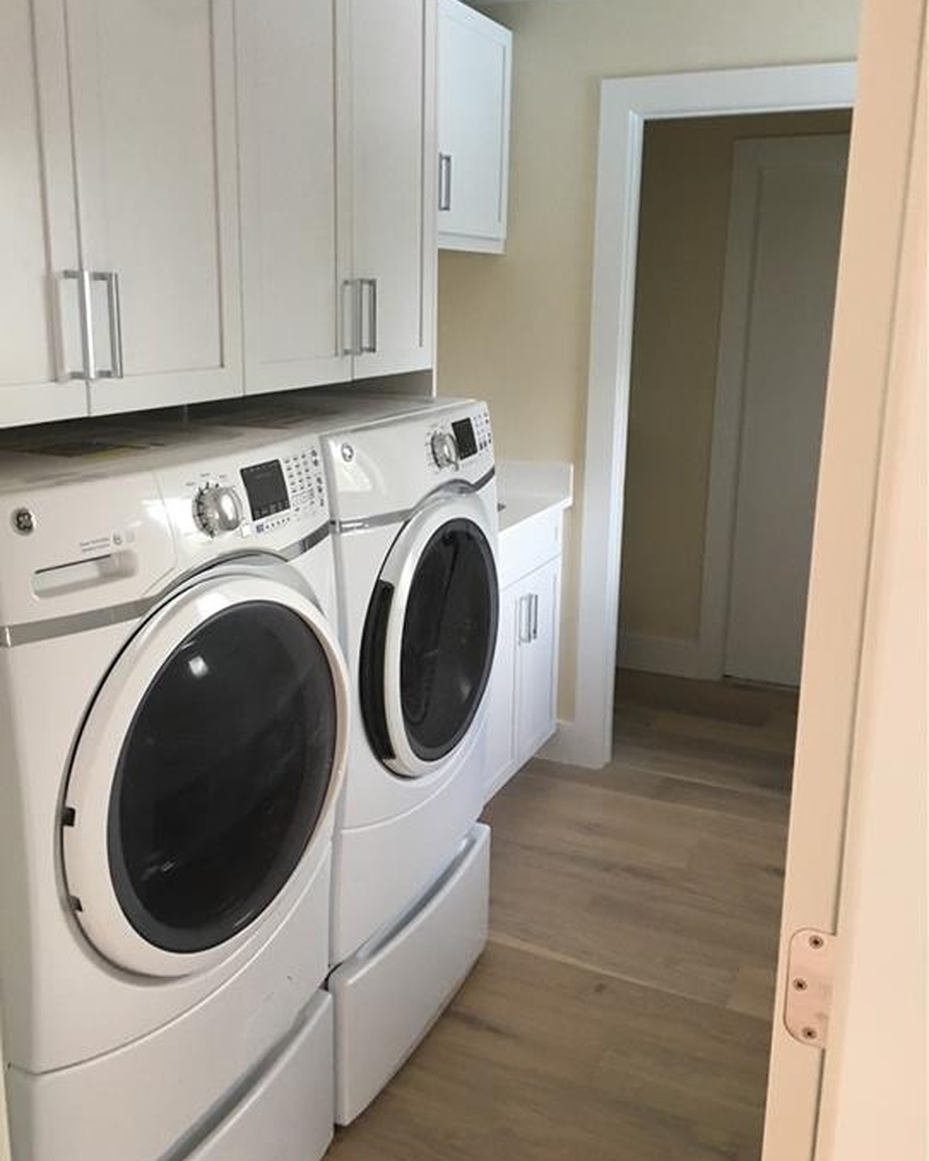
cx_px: 438
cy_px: 540
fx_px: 1100
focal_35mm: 32
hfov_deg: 45.8
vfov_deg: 55.6
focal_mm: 4.15
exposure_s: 1/15
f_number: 2.2
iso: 64
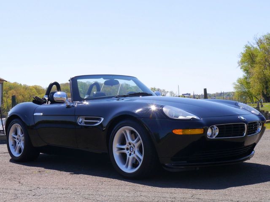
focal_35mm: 42
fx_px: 328
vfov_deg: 34.3
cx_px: 135
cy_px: 101
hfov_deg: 44.8
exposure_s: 1/160
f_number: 11
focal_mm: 21
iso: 160
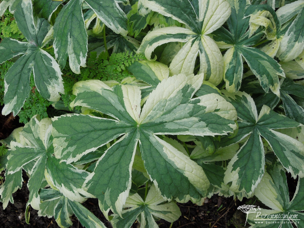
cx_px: 152
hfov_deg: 47.9
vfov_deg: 36.8
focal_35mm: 39
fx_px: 343
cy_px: 114
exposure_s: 1/160
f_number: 3.8
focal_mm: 7
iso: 100
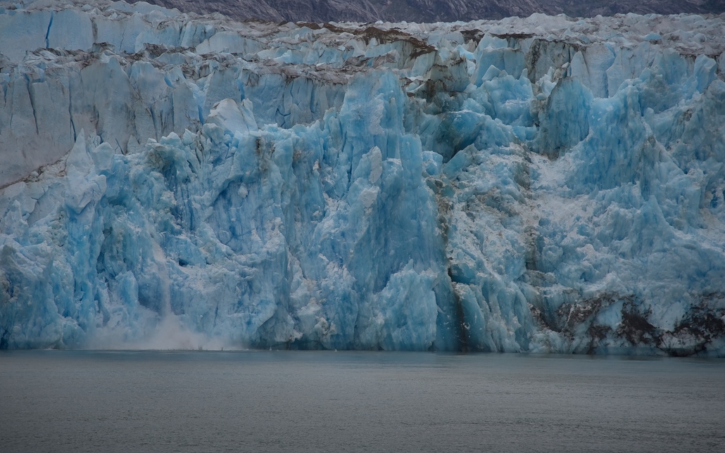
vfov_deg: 8.6
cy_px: 162
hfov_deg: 13.8
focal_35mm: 152
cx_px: 353
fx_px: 3004
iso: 140
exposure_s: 1/250
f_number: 4
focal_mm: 120
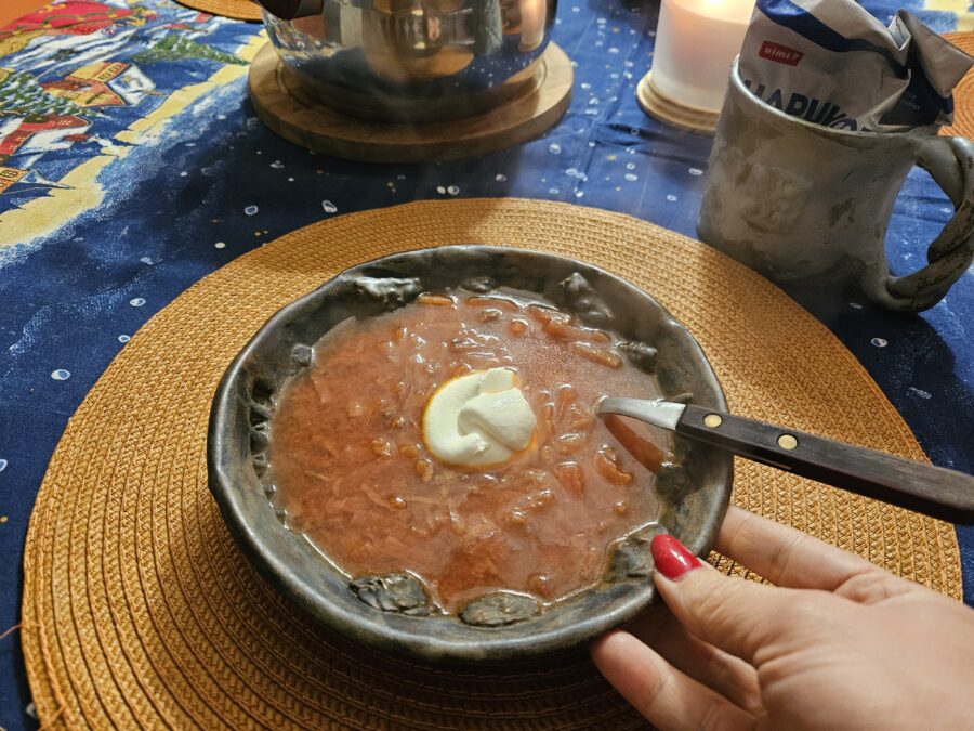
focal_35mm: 23
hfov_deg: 73.9
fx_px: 647
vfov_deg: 58.9
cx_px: 487
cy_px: 366
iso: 640
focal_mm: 5.4
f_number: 1.8
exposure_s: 1/50
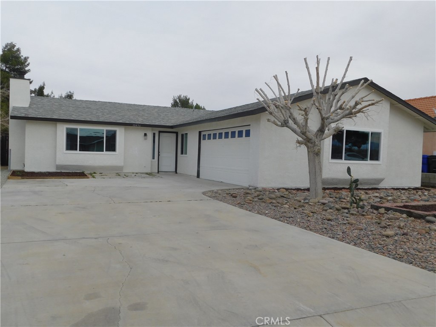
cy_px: 164
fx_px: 378
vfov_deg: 46.8
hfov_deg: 60.0
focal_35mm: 30
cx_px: 218
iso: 125
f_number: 6.4
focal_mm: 5.3
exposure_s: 1/400
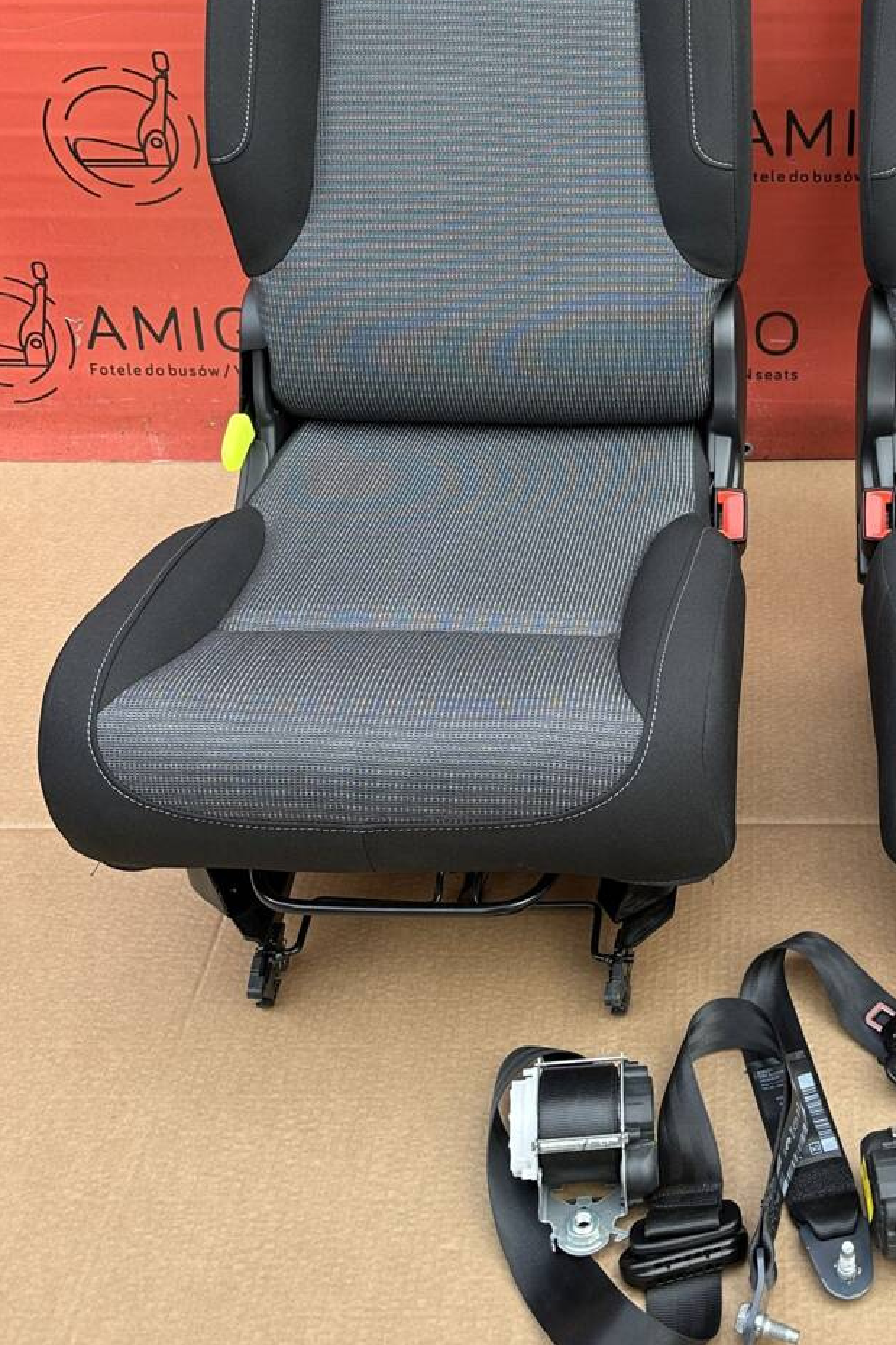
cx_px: 795
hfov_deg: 29.9
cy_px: 374
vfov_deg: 44.3
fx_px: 1606
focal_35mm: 43
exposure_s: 1/121
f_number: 1.78
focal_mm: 6.86
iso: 80
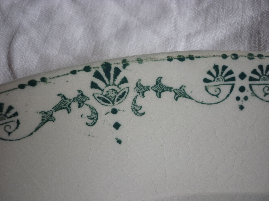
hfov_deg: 55.4
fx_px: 256
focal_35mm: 33
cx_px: 134
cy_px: 100
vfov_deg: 42.9
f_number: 2.8
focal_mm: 5.5
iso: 100
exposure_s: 1/30
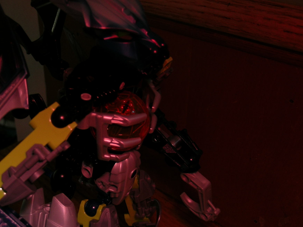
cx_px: 85
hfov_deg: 36.2
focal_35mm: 52
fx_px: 455
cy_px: 147
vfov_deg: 27.9
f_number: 3
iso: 50
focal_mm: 7.2
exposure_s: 1/60.1
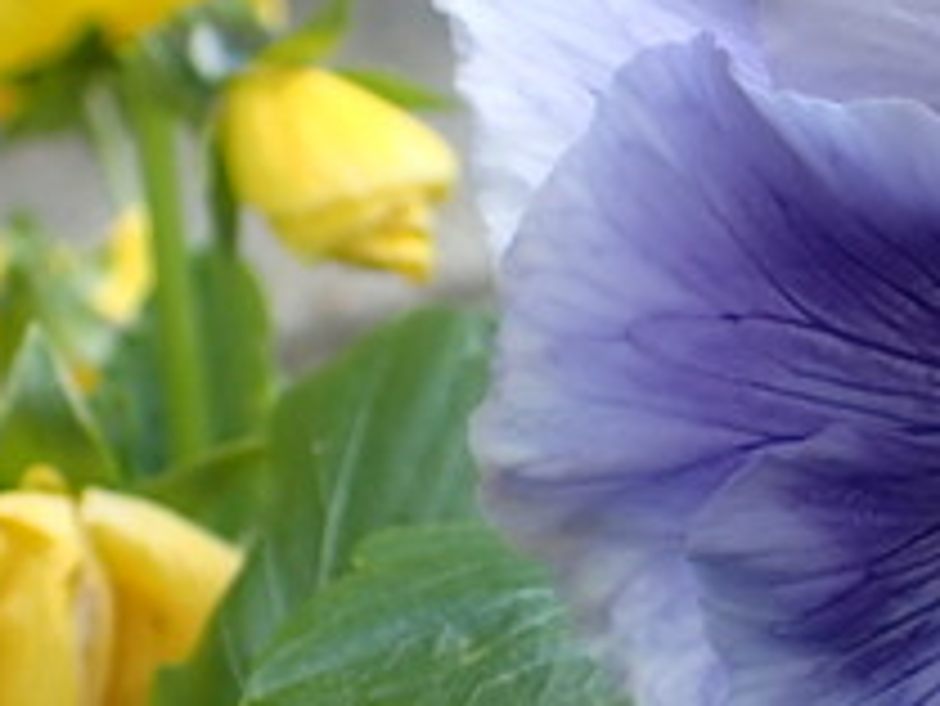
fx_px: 2337
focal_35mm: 86
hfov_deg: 21.1
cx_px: 1147
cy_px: 387
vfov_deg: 17.2
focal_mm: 5.4
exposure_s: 1/125
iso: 125
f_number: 2.3
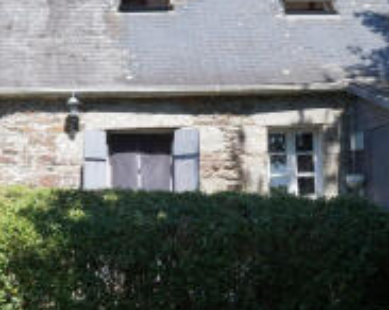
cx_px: 115
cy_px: 162
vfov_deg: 23.1
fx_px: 759
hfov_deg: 28.5
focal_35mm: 66
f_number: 8
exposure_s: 1/100
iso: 100
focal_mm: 18
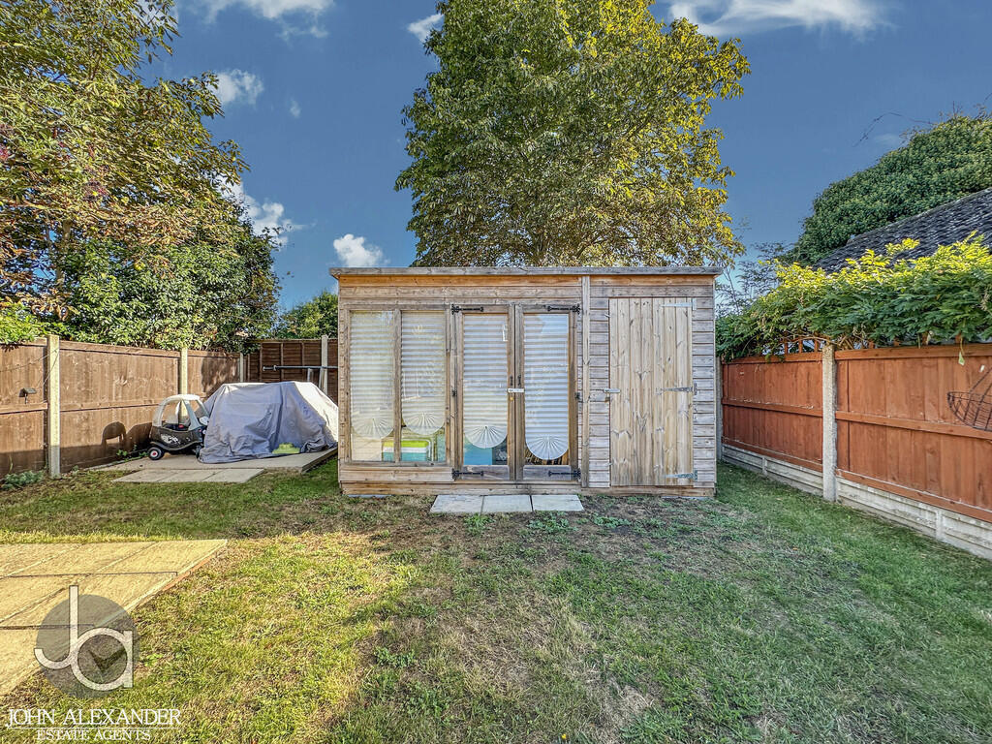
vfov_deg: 85.7
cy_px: 372
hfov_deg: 102.1
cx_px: 496
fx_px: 401
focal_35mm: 14
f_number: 2.2
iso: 40
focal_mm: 2.22
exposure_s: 1/226
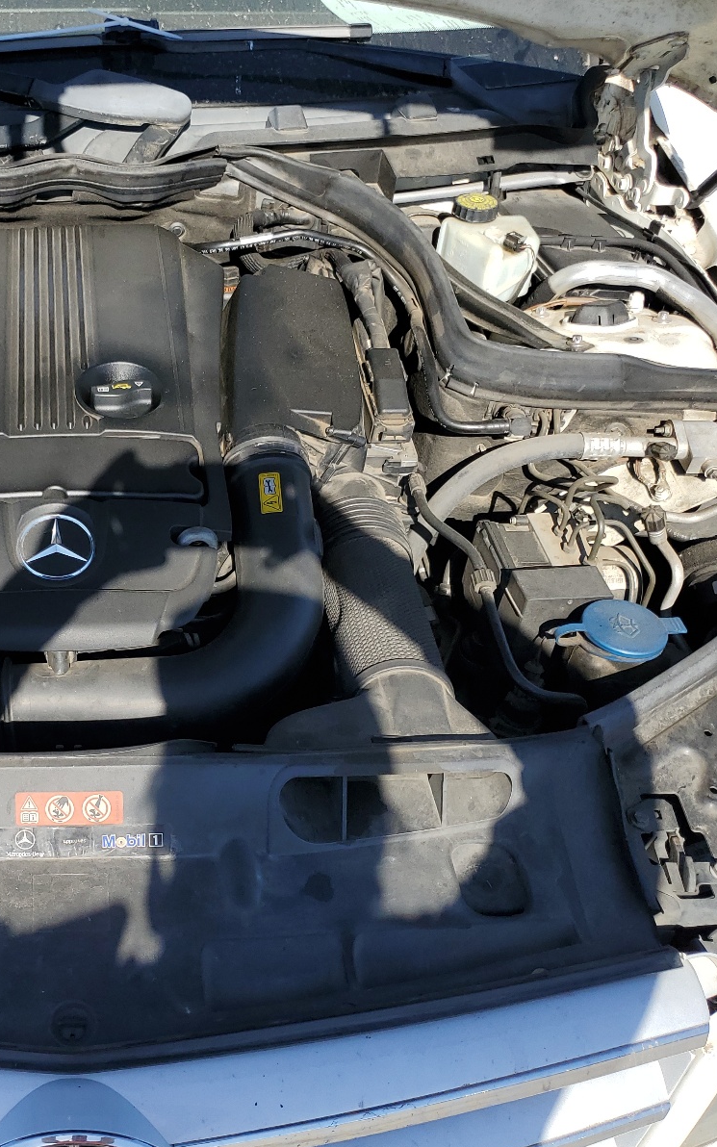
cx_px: 82
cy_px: 575
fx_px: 1157
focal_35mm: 37
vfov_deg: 52.7
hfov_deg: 32.8
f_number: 1.5
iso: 50
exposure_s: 1/2000
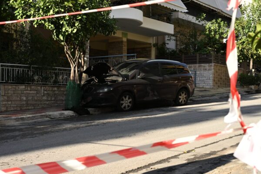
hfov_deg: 40.3
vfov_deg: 27.5
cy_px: 87
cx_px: 130
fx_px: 355
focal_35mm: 49
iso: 400
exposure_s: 1/400
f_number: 7.1
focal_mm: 49
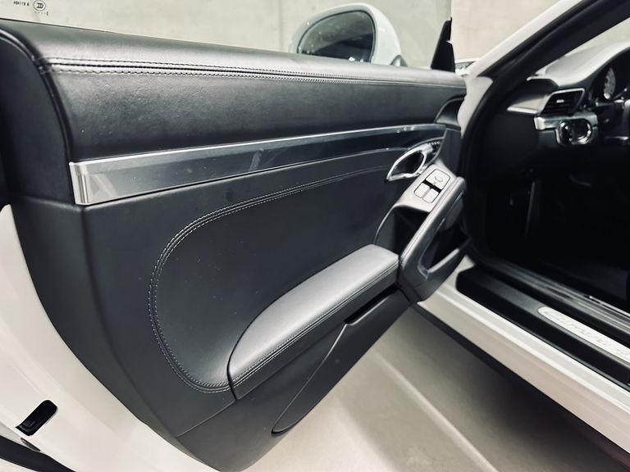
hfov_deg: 71.6
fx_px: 437
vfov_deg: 56.8
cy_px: 236
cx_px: 315
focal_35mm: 24
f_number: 1.78
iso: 640
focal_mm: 6.86
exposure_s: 1/50
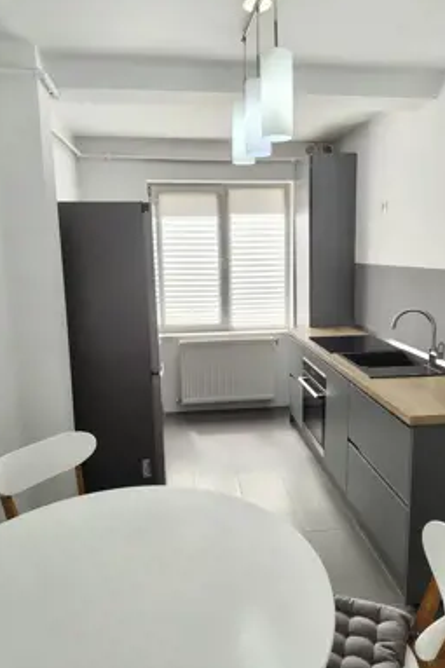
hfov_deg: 49.4
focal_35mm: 26
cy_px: 330
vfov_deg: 69.4
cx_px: 246
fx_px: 482
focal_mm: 5.56
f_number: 1.88
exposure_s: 1/105
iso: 50
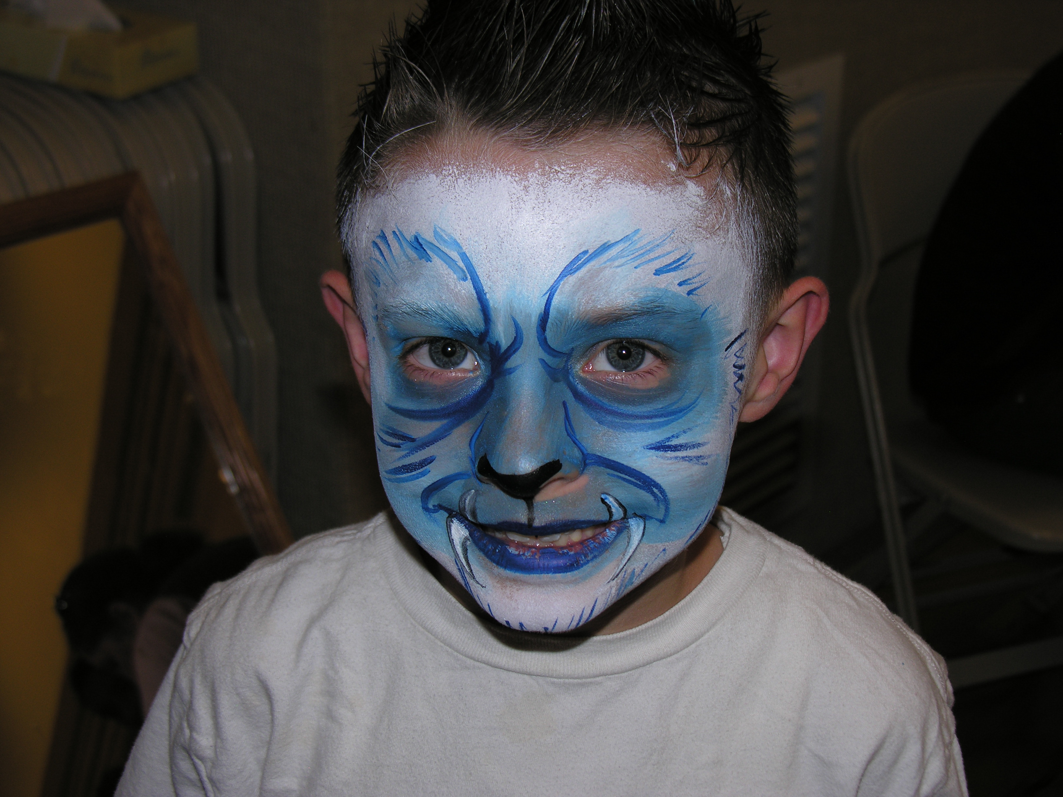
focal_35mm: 59
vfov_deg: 24.8
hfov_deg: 32.7
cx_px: 532
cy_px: 398
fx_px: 1812
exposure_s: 1/60.1
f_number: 3.2
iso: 50
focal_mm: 15
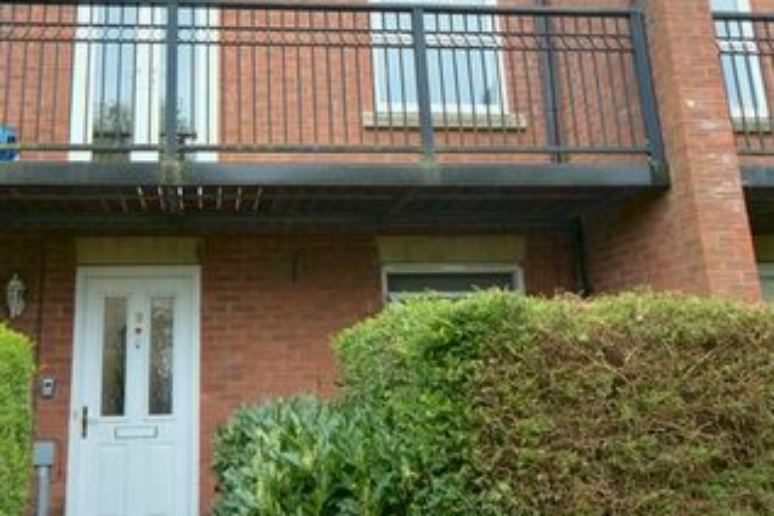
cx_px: 287
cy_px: 176
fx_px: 709
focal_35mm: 33
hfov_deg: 56.5
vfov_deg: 39.5
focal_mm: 10
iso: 200
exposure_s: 1/160
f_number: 6.3
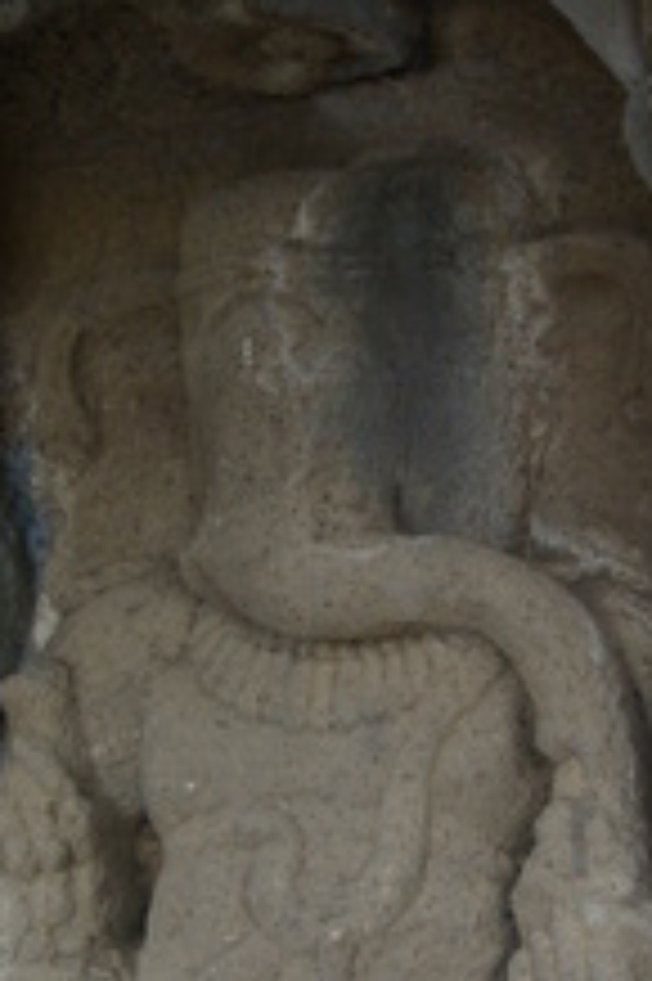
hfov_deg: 15.9
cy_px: 783
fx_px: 2340
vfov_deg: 23.3
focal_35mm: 86
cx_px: 355
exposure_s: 1/45
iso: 400
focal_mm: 26
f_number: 4
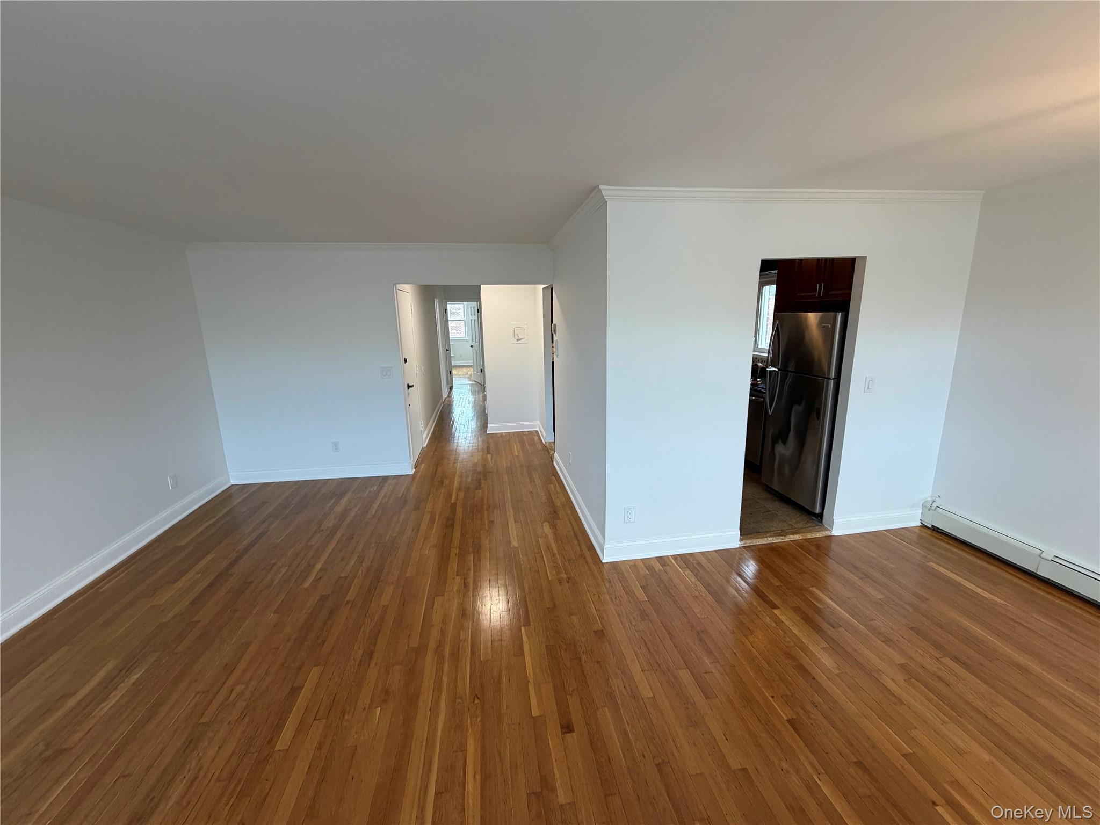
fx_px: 445
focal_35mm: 14
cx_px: 550
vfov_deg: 85.7
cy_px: 412
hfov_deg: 102.1
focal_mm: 2.22
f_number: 2.2
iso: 200
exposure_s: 1/120
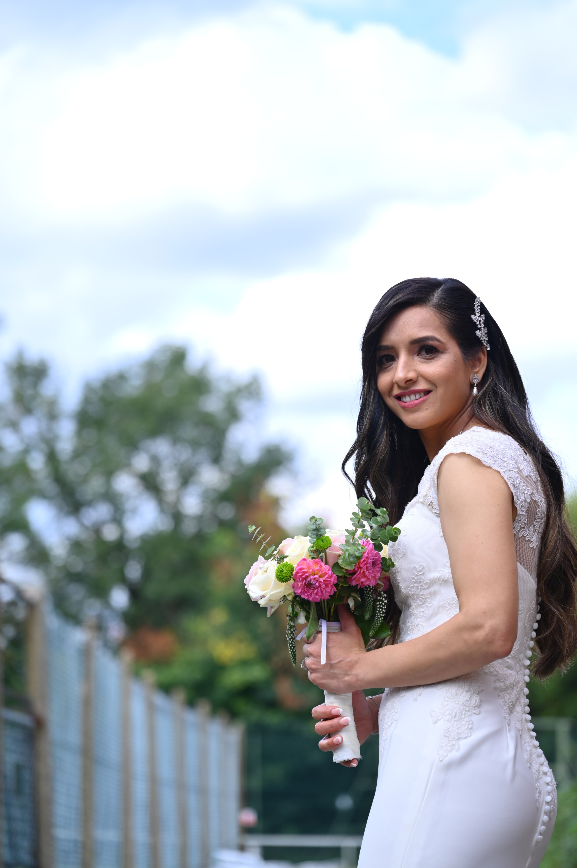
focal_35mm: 115
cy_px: 434
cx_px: 288
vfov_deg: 17.8
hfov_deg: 11.9
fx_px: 2769
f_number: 4
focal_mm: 115
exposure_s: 1/250
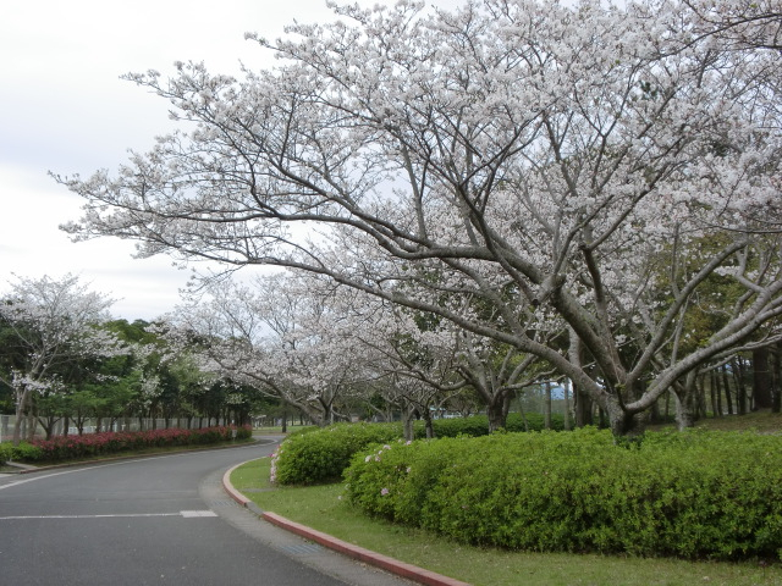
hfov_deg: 32.2
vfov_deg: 24.4
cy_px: 293
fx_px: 1355
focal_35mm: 60
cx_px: 391
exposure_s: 1/320
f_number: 4
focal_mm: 10.4
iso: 64
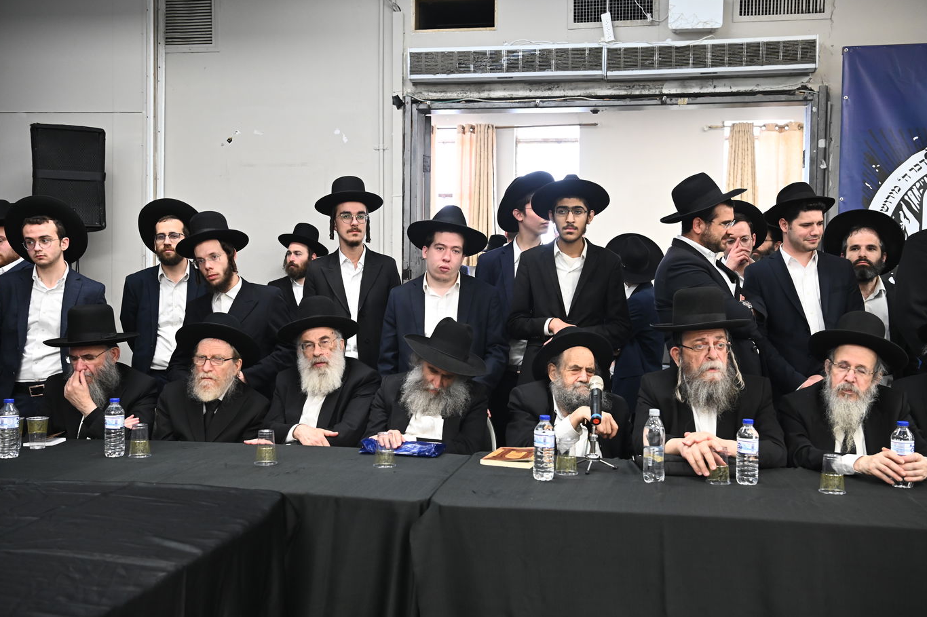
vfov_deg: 32.6
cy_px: 312
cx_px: 468
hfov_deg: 47.4
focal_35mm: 41
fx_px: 1055
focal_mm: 40
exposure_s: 1/160
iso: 2000
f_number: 4.5
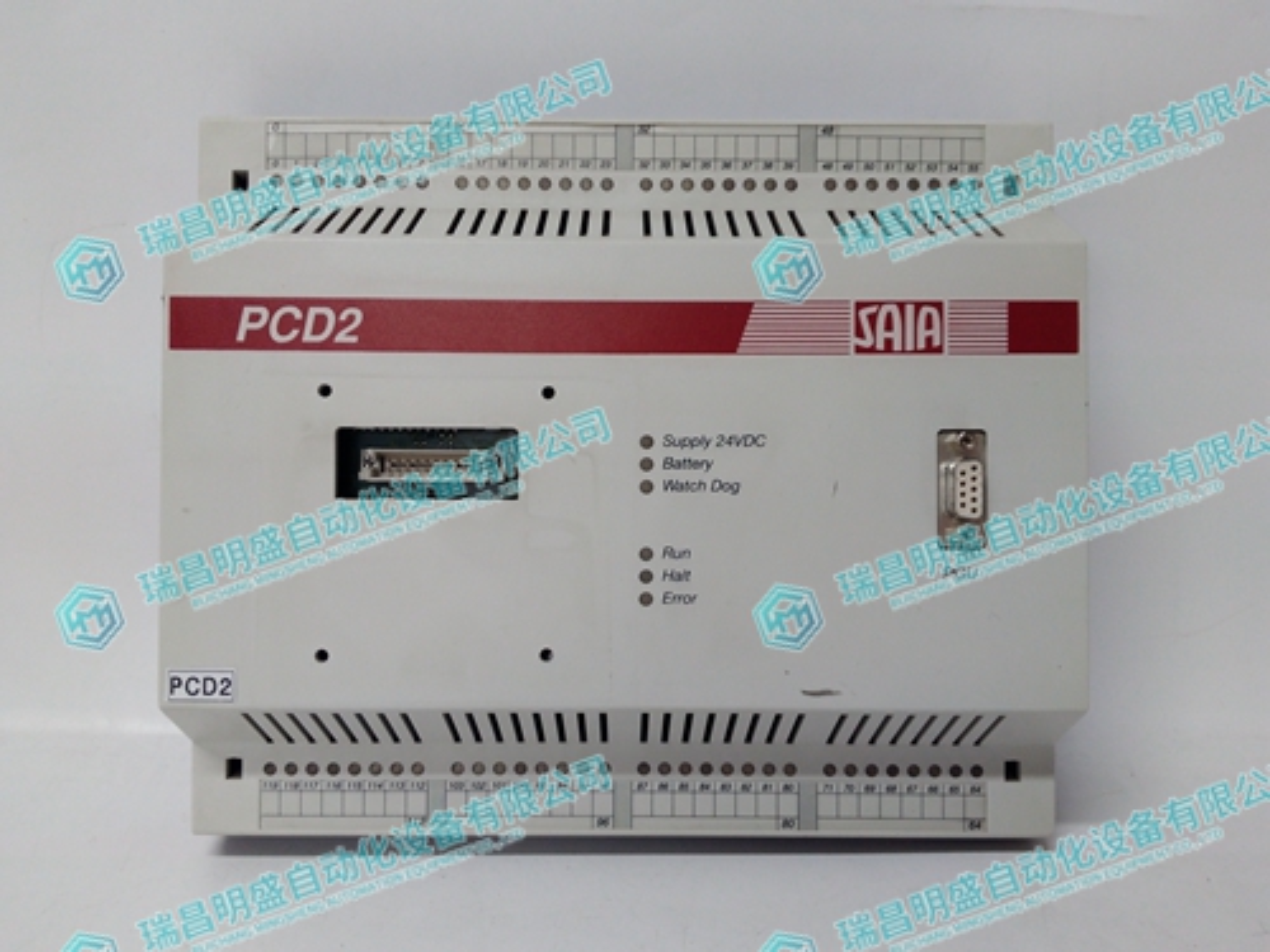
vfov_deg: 51.4
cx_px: 635
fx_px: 991
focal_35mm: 27
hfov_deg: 65.3
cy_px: 476
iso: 167
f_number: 2
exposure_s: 1/33
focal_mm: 3.79
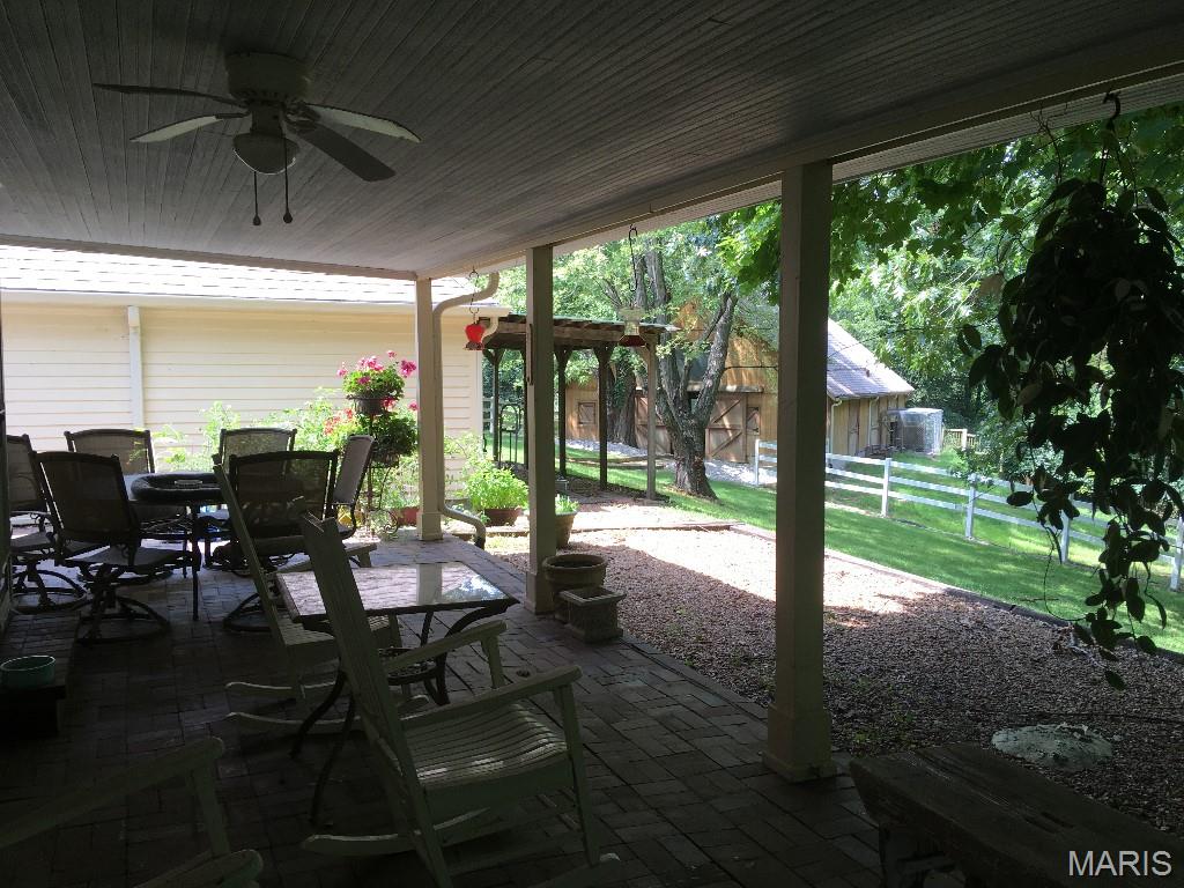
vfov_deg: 48.2
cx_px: 592
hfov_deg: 61.7
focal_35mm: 29
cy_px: 444
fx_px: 992
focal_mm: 4.15
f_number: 2.2
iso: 25
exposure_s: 1/120
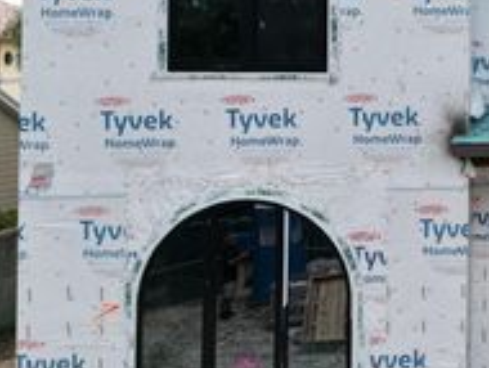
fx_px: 891
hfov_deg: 27.2
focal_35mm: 63
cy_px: 84
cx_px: 579
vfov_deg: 23.1
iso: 200
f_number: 1.7
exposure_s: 1/1000
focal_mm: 6.72
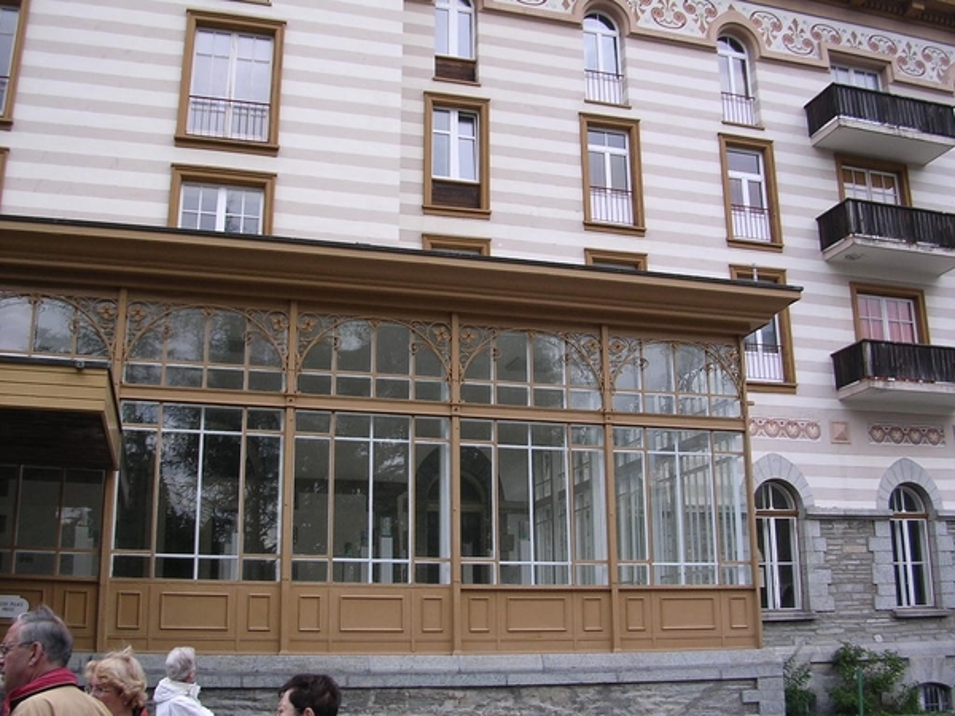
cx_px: 478
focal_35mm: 38
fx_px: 1048
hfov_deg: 49.0
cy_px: 358
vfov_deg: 37.7
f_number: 2.8
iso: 100
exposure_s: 1/286
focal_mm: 5.8
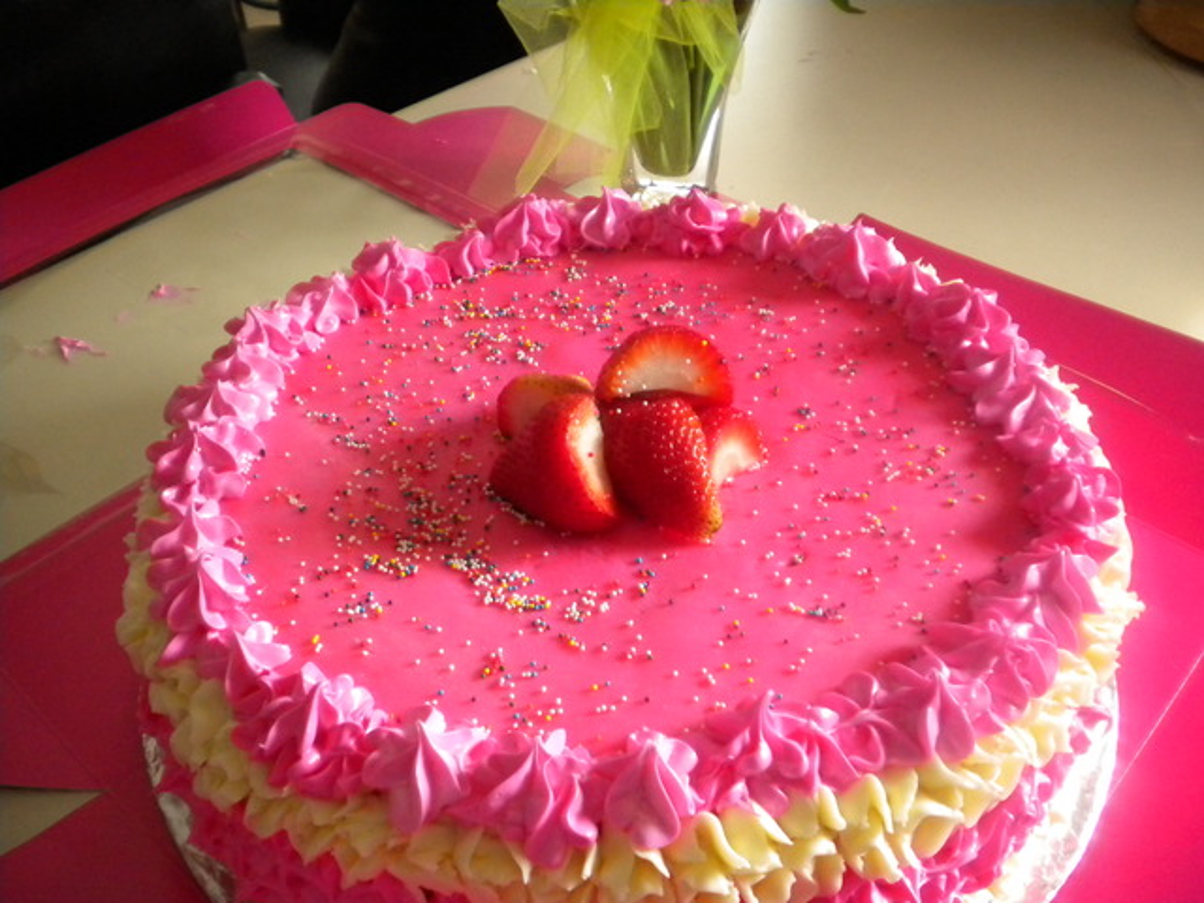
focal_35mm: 35
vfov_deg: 40.7
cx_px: 602
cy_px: 452
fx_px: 1217
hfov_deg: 52.6
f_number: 3.1
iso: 400
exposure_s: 1/55
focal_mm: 6.3
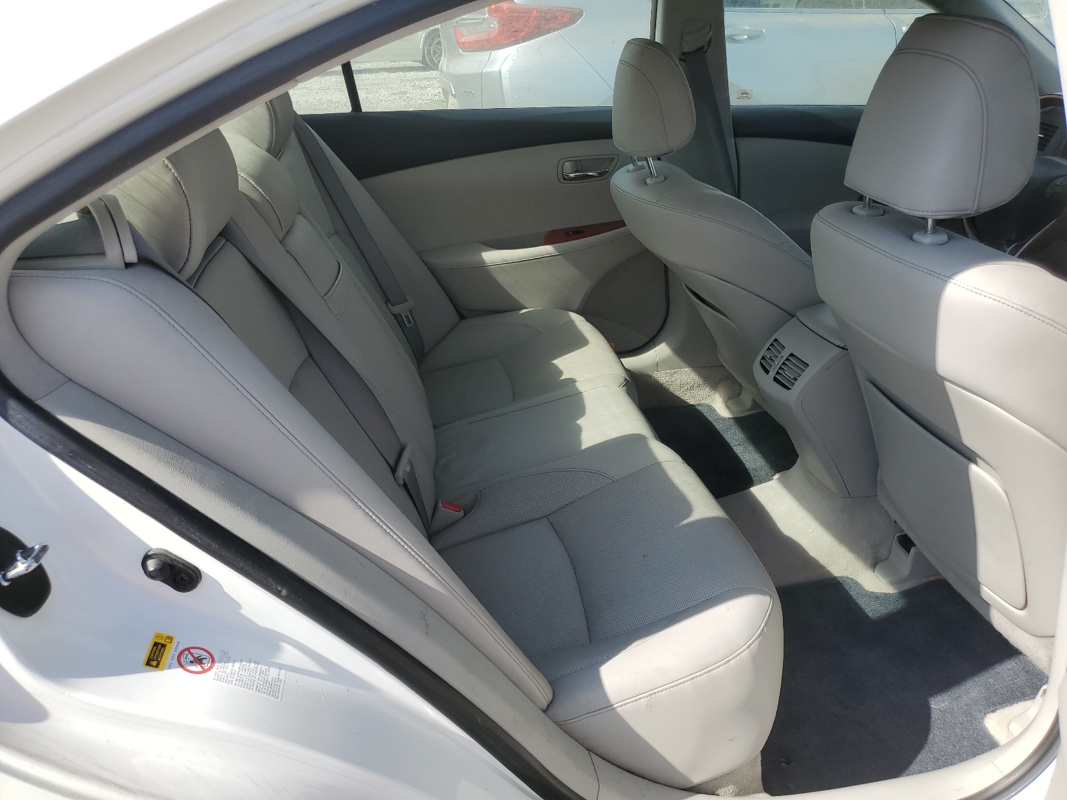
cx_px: 534
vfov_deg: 53.1
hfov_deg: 67.3
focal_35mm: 26
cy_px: 400
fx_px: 801
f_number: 1.5
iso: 50
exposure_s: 1/1667
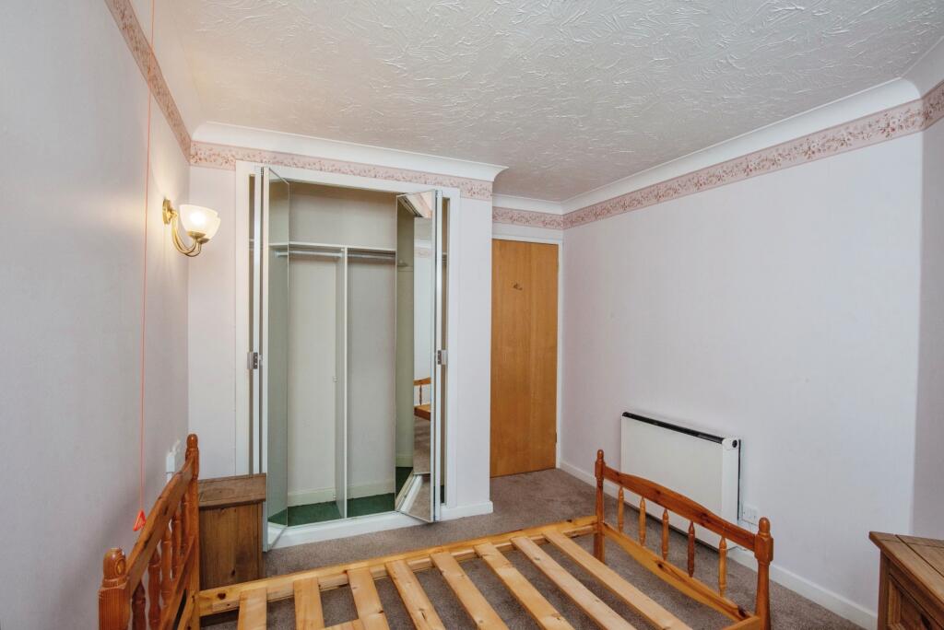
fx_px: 446
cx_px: 472
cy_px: 315
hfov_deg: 93.2
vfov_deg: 70.5
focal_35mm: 17
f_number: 16
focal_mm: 17
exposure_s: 1/60
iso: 400
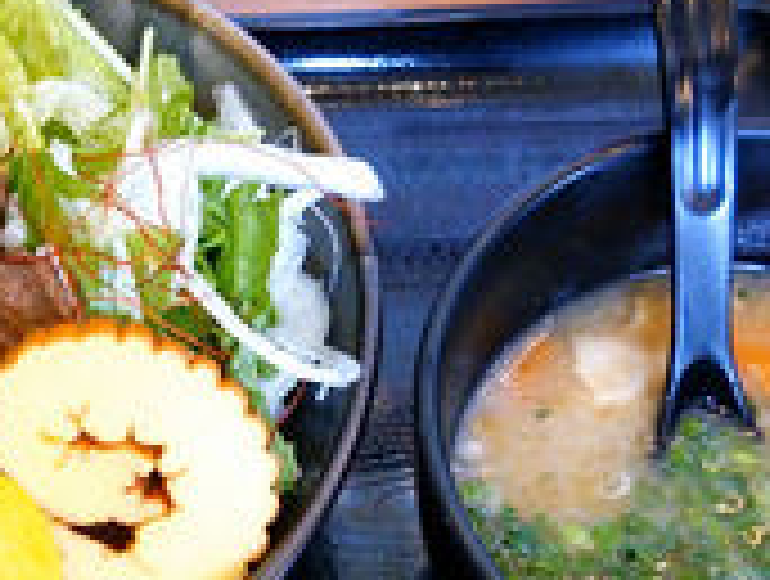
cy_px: 427
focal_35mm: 70
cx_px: 234
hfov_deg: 27.5
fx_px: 1560
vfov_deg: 20.9
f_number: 1.94
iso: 125
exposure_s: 1/44
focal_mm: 4.06
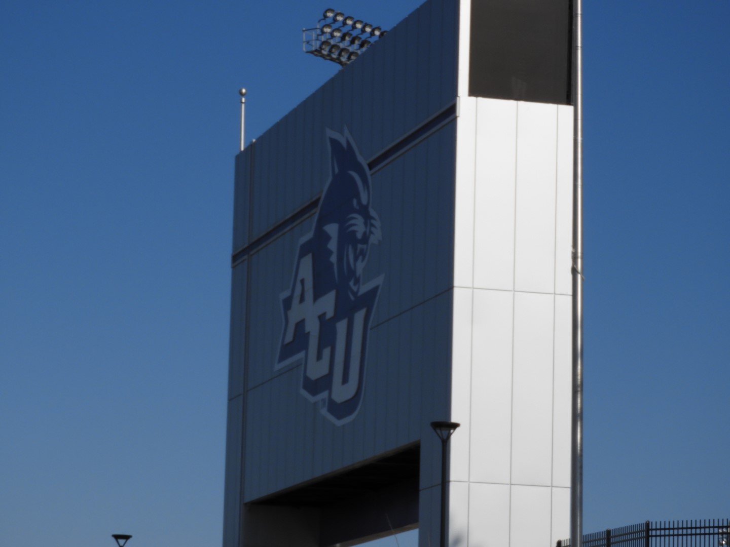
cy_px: 274
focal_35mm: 150
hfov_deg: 13.2
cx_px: 365
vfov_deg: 9.9
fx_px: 3163
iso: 100
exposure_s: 1/1600
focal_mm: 26.9
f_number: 5.2
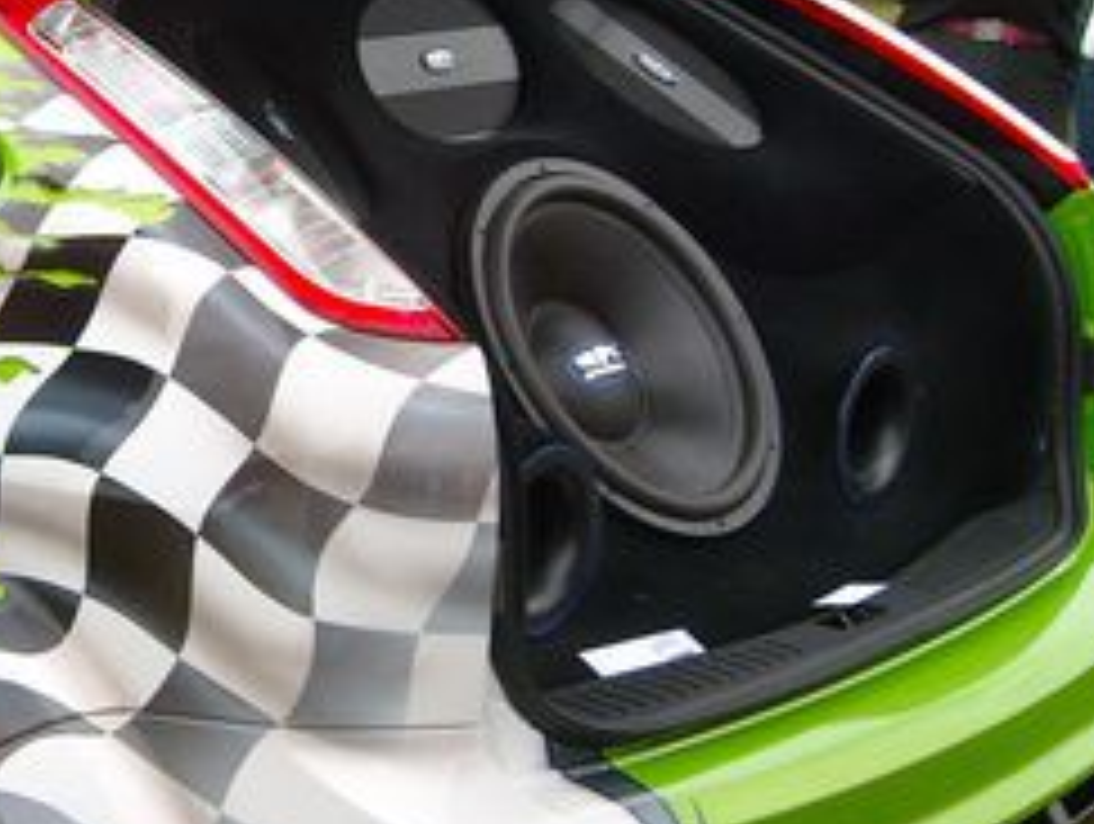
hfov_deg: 20.6
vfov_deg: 16.1
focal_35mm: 92
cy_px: 306
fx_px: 2912
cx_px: 9
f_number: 2.8
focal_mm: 5.7
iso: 64
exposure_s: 1/369
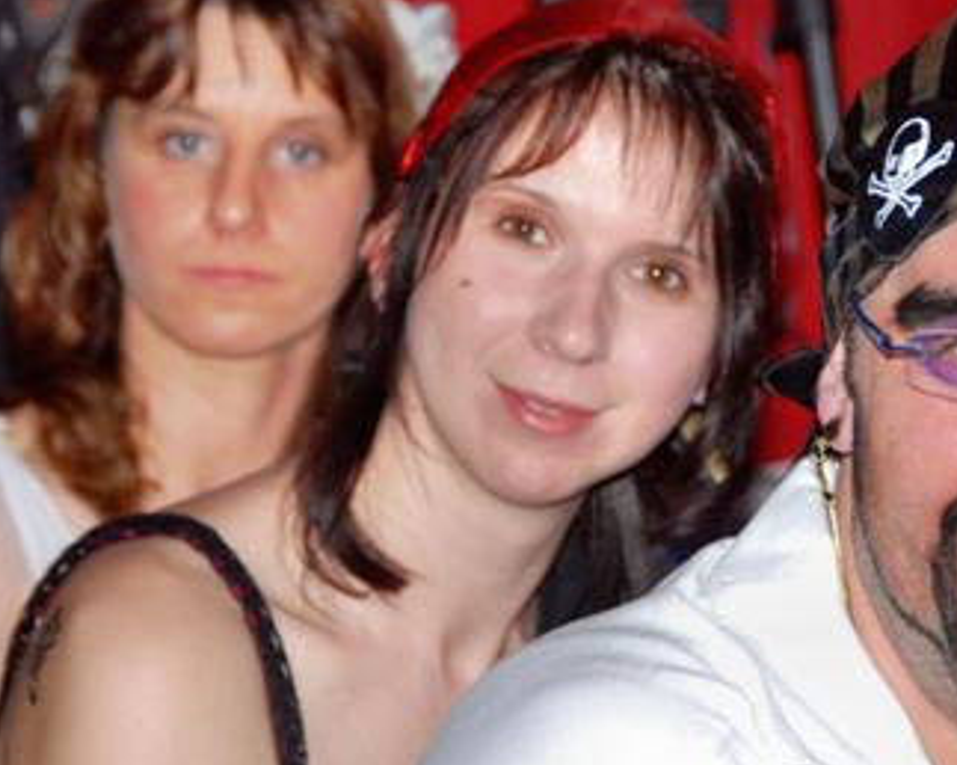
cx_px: 545
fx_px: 7528
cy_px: 371
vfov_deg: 5.8
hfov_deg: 7.3
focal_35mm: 266
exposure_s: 1/60
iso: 400
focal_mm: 95
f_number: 5.6
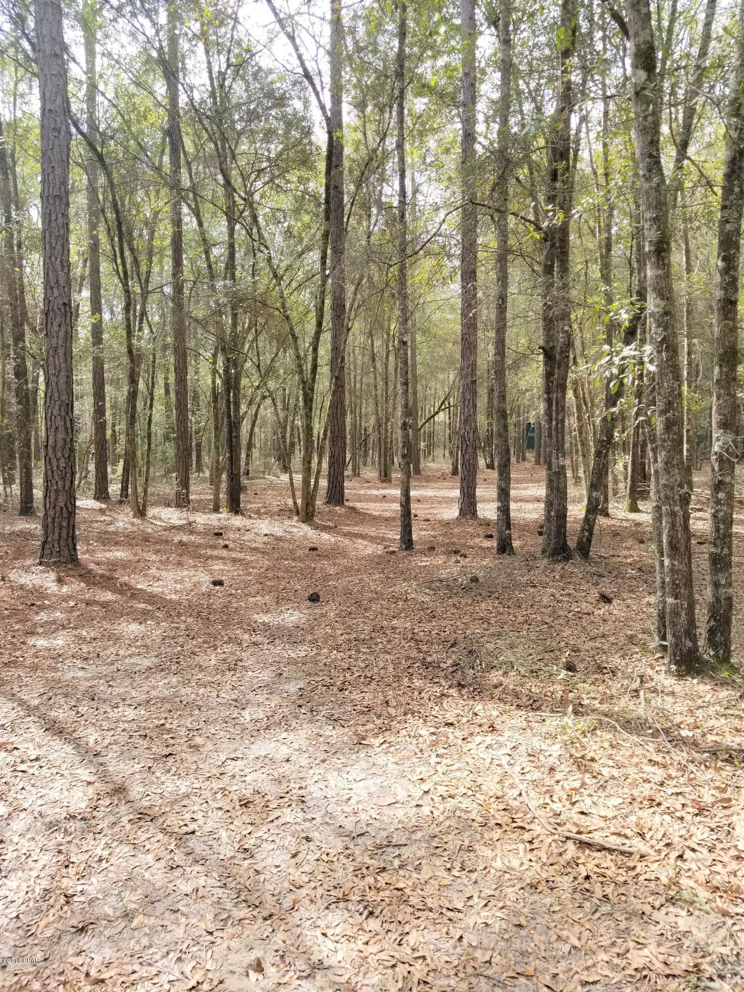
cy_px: 496
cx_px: 372
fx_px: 745
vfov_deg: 67.3
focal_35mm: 26
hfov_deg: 53.1
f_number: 1.7
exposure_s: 1/415
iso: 50
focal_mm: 4.25
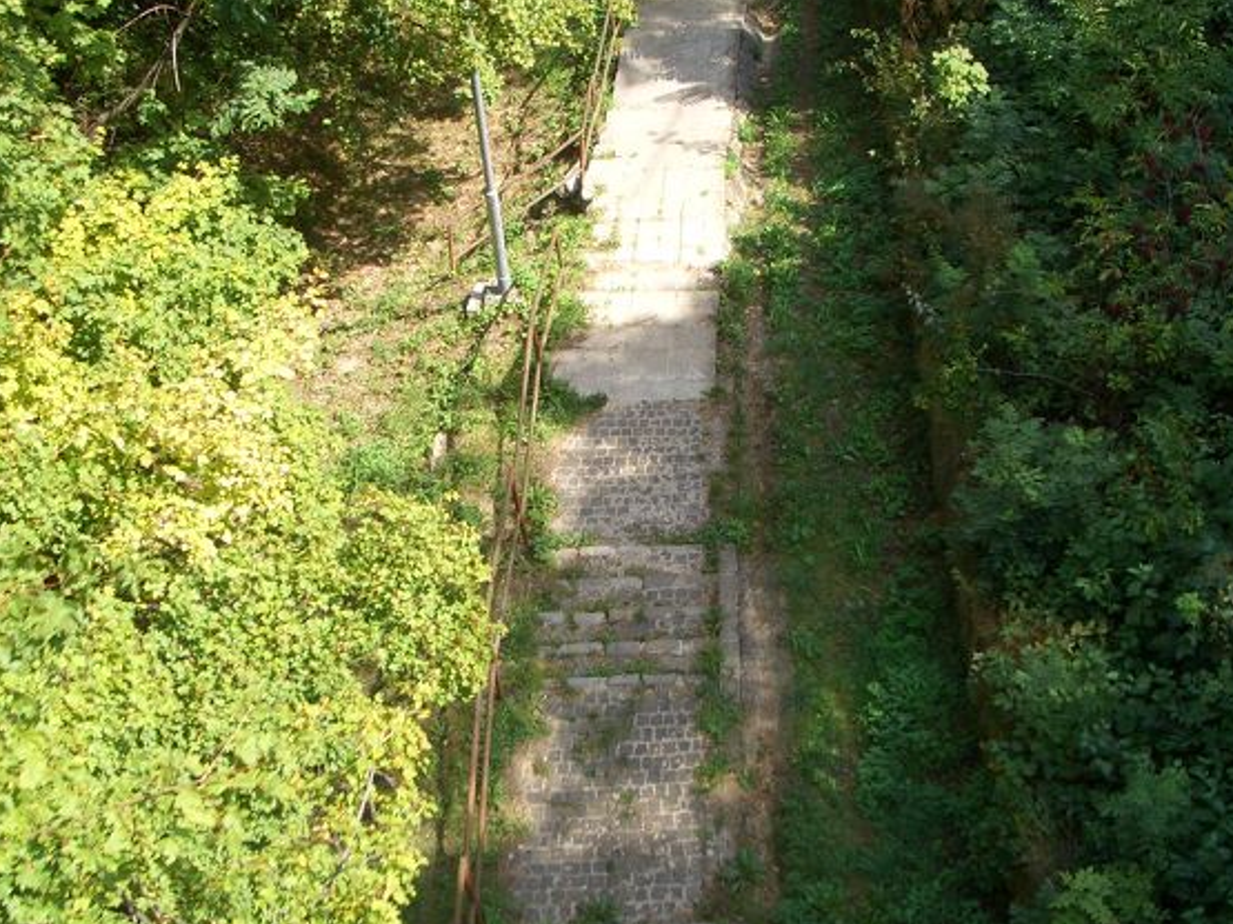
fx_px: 1460
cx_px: 633
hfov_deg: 45.8
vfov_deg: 35.1
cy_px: 490
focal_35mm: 41
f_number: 4.3
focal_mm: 5.8
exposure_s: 1/125
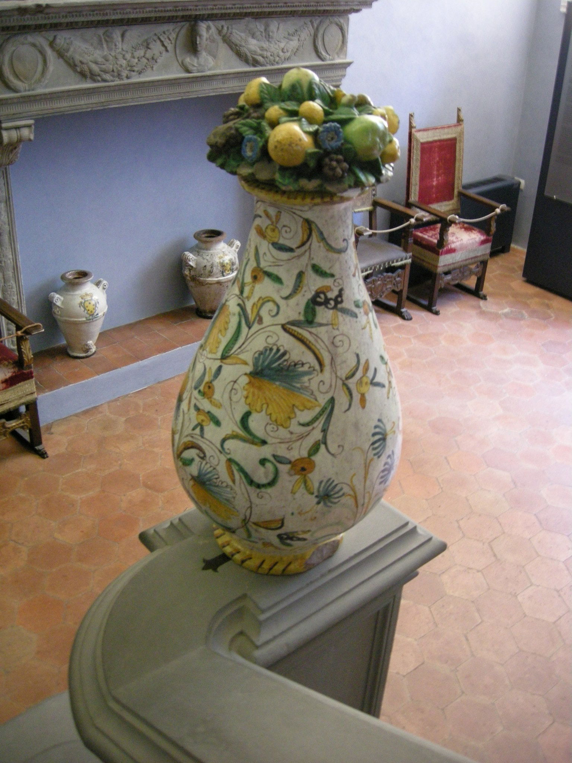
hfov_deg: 39.7
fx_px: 793
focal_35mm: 36
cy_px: 382
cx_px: 286
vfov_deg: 51.4
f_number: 2.7
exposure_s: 1/8
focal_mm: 7.5
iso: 419
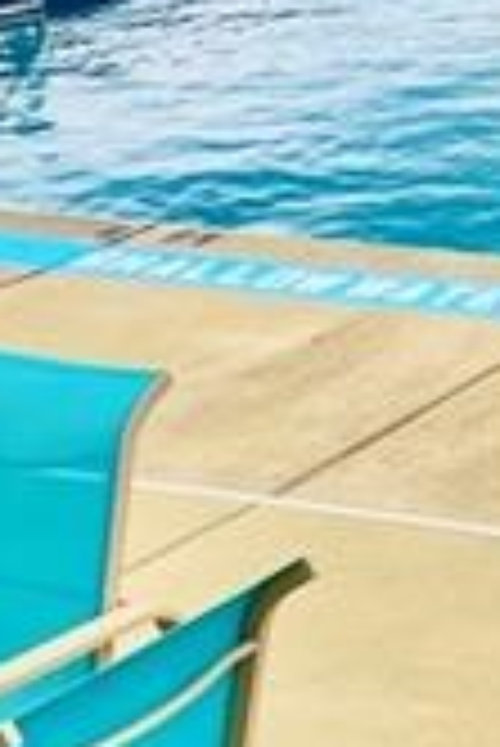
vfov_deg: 15.5
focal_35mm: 130
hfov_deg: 9.5
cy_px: 54
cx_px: 1140
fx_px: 2702
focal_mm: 4.2
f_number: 1.6
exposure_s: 1/290
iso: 32
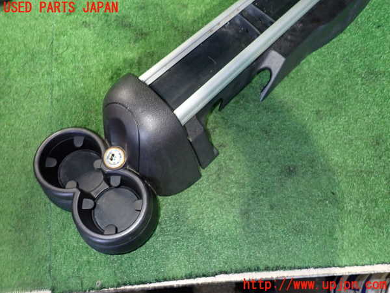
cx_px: 195
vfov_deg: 54.9
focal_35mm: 25
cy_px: 146
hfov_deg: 69.4
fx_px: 282
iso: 400
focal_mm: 4.5
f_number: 2
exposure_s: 1/30
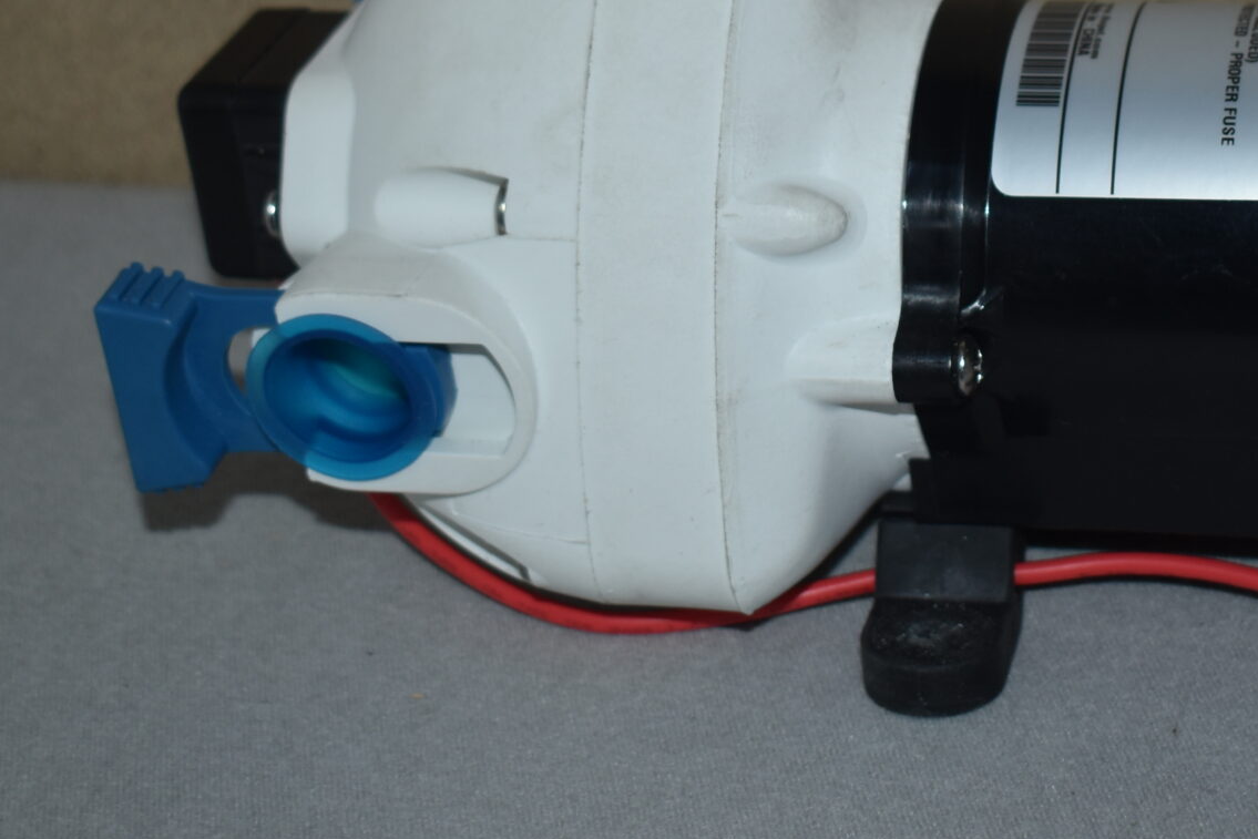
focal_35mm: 88
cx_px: 842
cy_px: 68
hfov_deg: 23.0
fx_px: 3075
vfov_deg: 15.3
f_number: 4
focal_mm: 26
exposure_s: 1/60
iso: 200
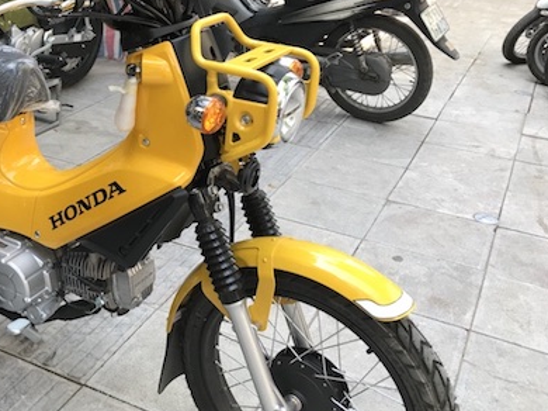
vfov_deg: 31.5
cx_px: 117
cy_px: 196
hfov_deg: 39.8
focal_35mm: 46
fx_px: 728
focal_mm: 3.99
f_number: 1.8
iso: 20
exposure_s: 1/155
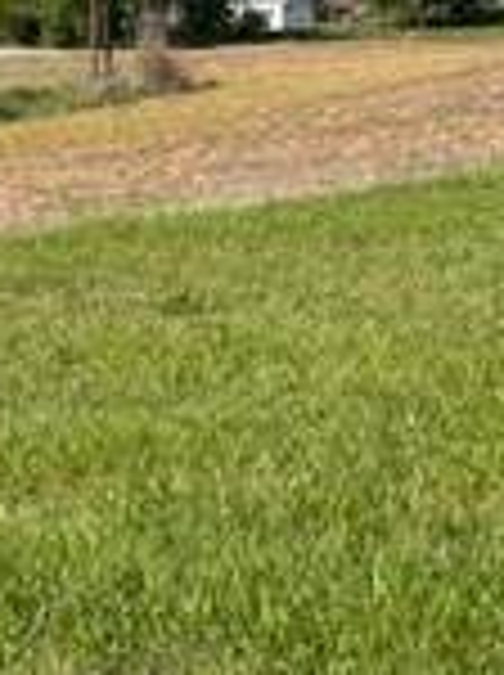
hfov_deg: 13.3
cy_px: 252
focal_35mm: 111
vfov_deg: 17.7
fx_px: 2161
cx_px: 216
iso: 32
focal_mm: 4.2
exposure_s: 1/3610
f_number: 1.6
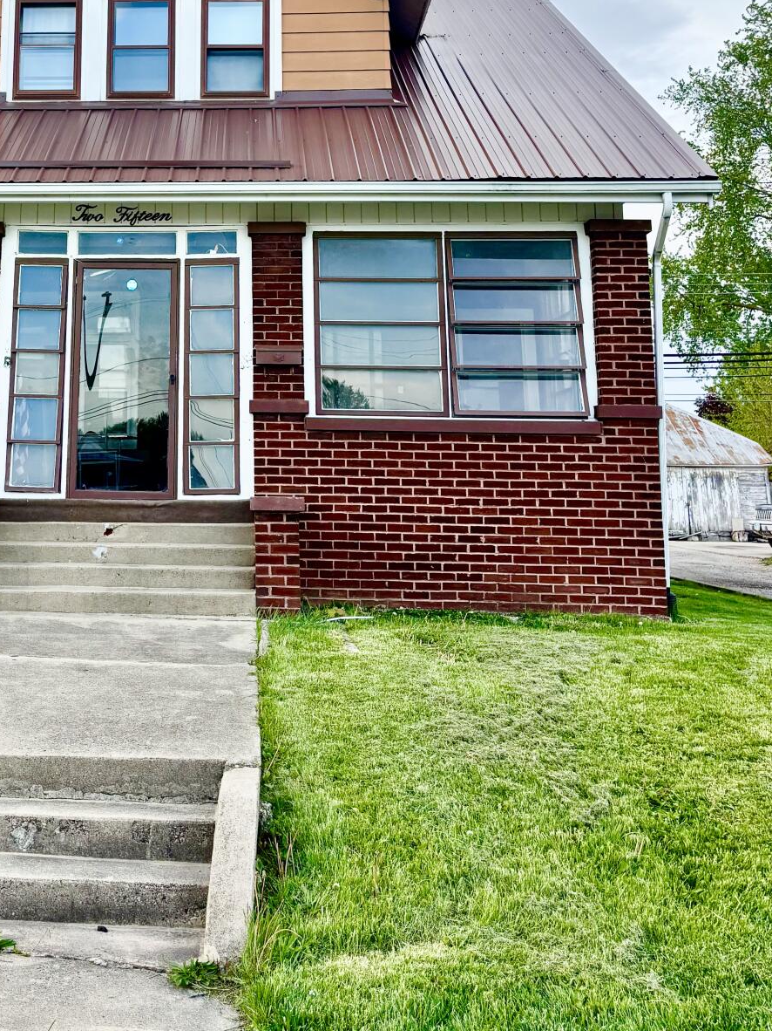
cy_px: 201
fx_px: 1309
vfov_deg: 41.1
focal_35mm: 44
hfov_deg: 32.0
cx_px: 157
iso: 50
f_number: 1.6
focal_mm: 5.96
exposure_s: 1/615
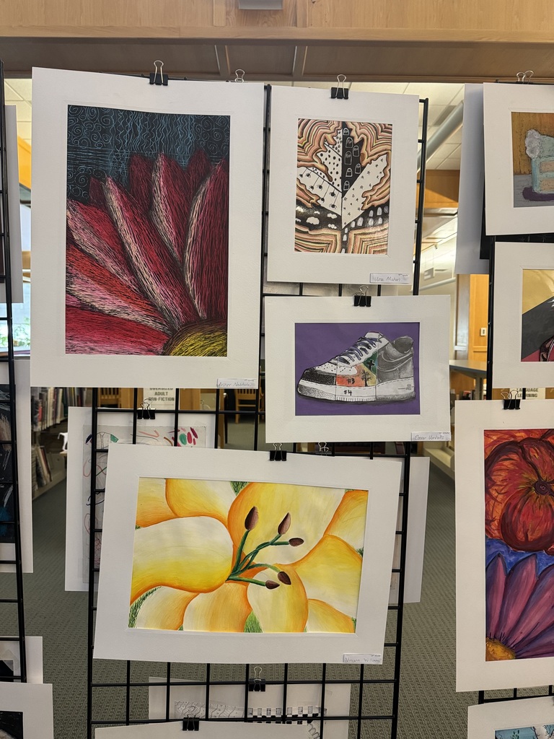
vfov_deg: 71.6
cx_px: 277
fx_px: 512
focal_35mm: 24
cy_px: 370
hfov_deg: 56.8
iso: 320
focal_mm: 6.86
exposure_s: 1/60
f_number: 1.78
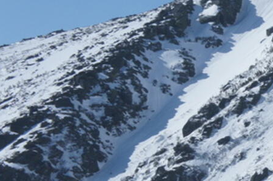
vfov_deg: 7.1
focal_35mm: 192
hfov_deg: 10.2
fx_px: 1454
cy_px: 119
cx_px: 471
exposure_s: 1/320
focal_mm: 36
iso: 200
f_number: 8
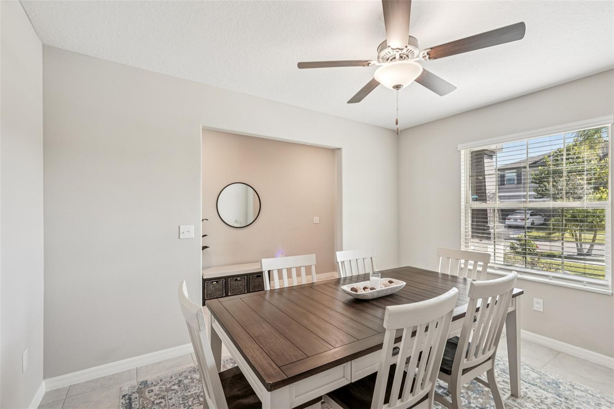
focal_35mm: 16
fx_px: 273
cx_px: 307
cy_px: 204
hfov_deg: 96.7
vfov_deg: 73.7
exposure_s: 1/20
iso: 400
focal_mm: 16
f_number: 8
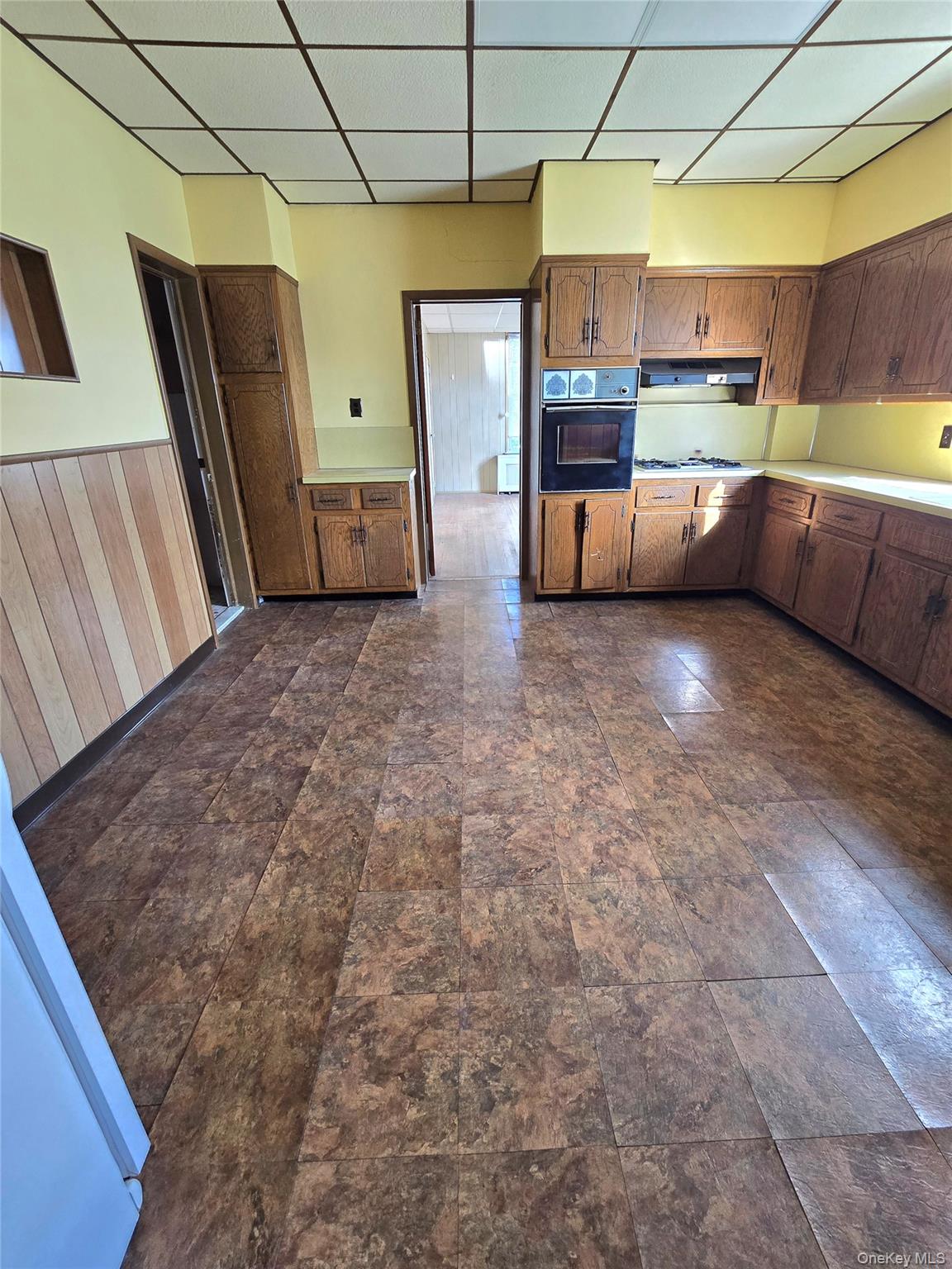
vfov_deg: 106.2
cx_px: 476
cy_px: 634
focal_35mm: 13
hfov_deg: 89.9
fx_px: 477
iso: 200
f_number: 2.2
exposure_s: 1/60.2
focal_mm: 2.2
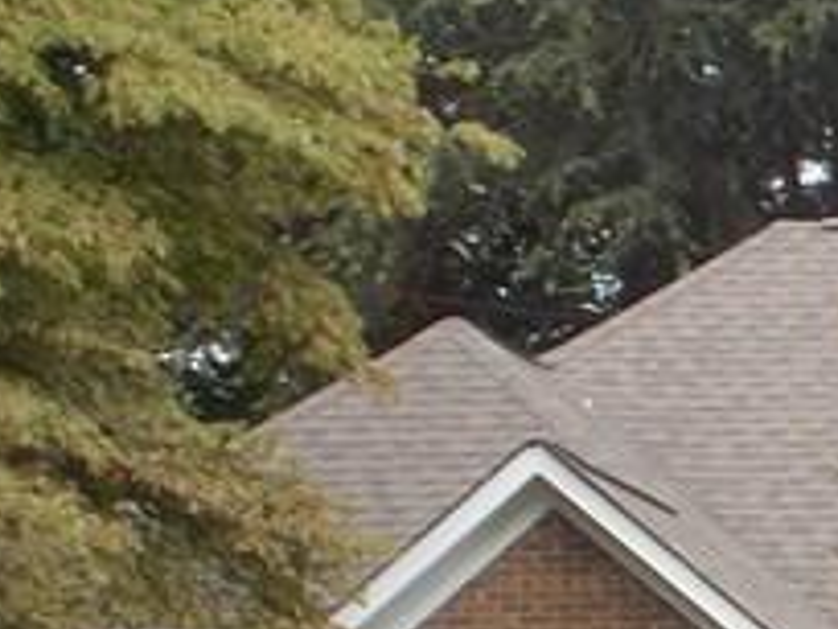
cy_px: 678
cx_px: 1446
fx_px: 4503
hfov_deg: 10.1
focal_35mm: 186
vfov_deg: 7.9
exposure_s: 1/125
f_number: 3.5
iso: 80
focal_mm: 6.6
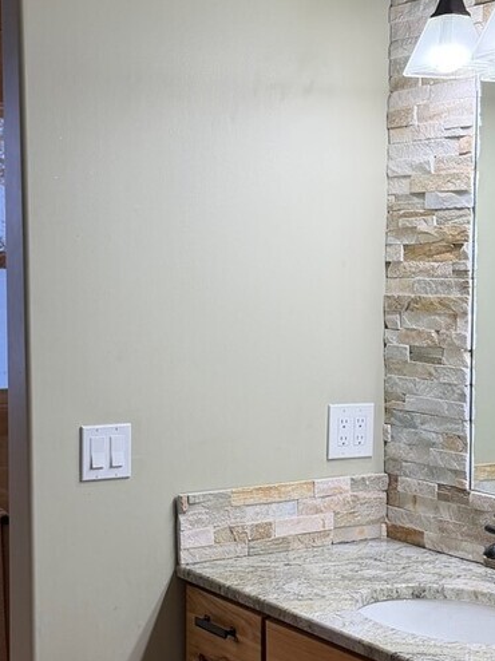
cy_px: 364
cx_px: 142
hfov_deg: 20.9
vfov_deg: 27.8
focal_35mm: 70
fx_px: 1336
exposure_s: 1/166
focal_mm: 6.76
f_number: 1.78
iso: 100
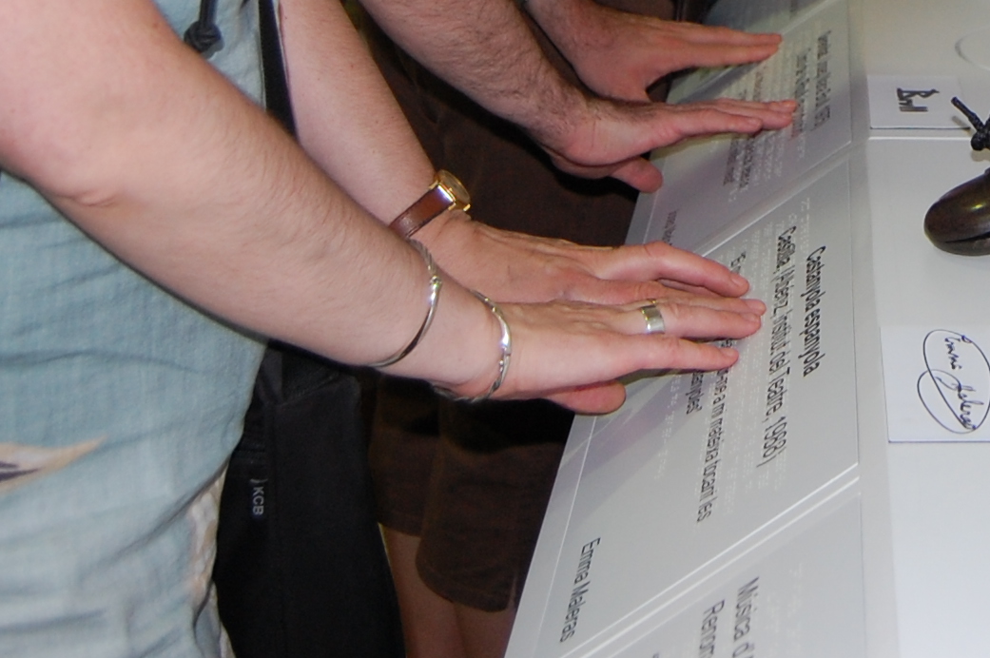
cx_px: 905
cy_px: -289
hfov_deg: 25.2
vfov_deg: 16.2
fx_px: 2143
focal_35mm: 78
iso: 400
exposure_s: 1/60
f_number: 3.5
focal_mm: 18
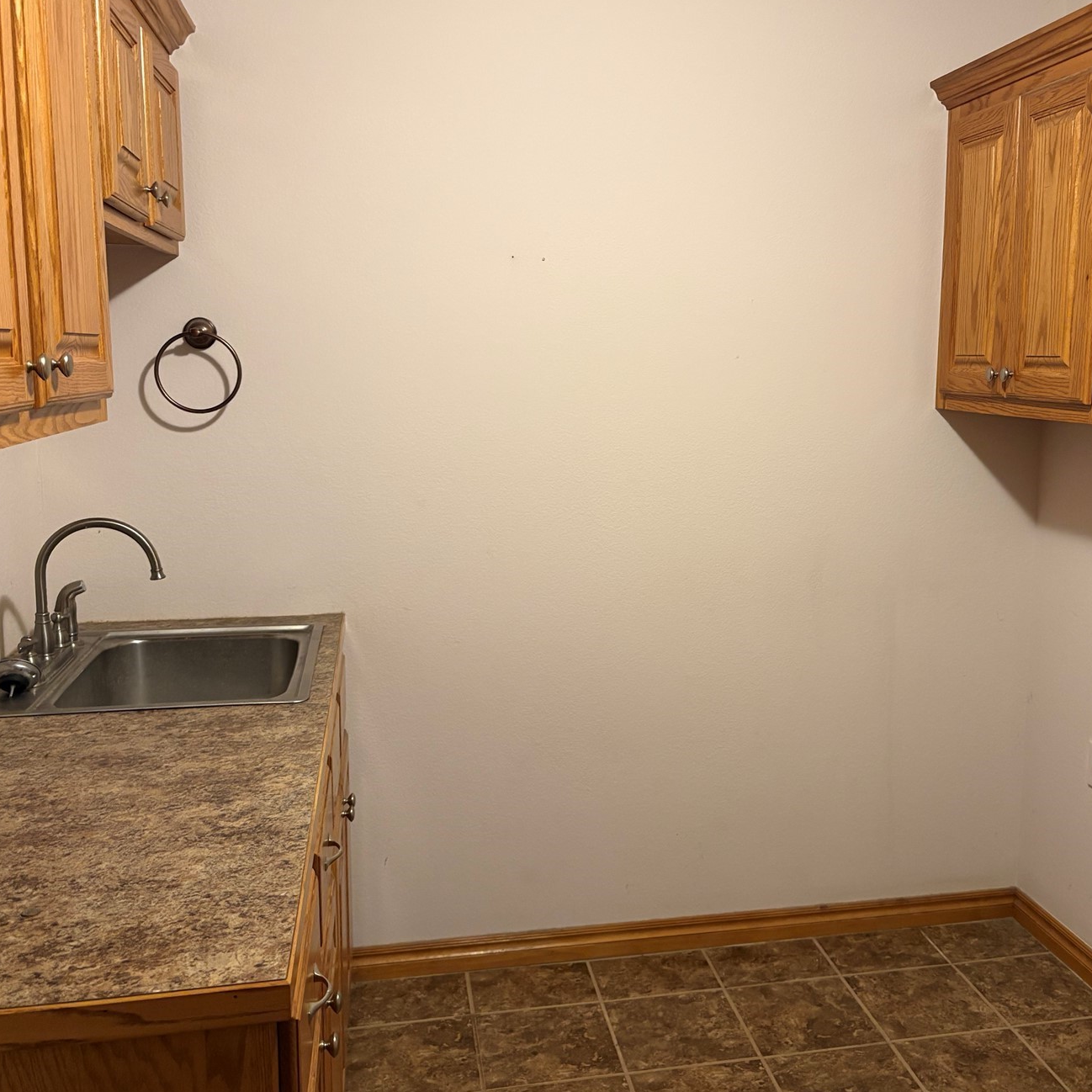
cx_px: 669
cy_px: 532
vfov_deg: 48.4
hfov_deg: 48.1
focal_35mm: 34
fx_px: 1213
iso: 320
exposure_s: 1/60
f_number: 1.6
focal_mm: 5.96
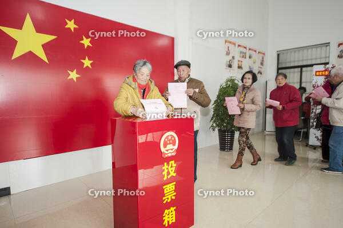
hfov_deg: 78.6
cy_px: 114
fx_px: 209
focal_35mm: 22
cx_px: 172
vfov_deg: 57.1
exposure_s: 1/80
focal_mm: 22
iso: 320
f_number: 6.3
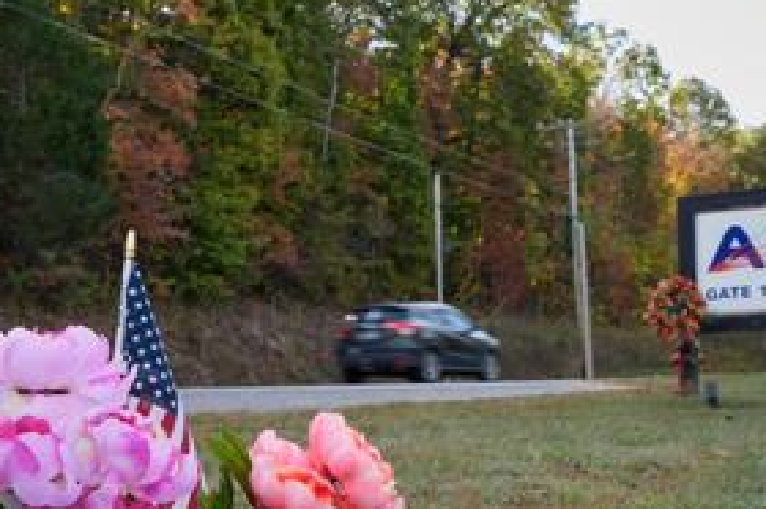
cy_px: 401
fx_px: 1360
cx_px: 306
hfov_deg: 31.4
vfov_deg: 21.0
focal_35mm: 64
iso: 500
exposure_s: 1/60
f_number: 16
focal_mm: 35
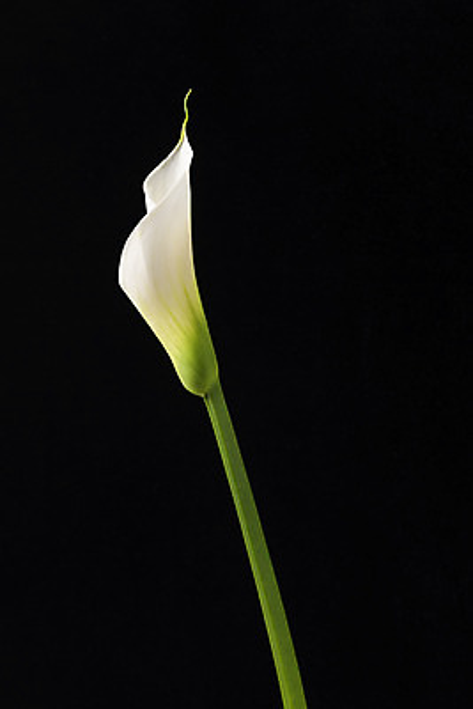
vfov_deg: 19.4
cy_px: 354
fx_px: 2067
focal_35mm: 105
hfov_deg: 13.1
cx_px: 236
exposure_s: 1/125
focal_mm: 105
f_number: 14
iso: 100
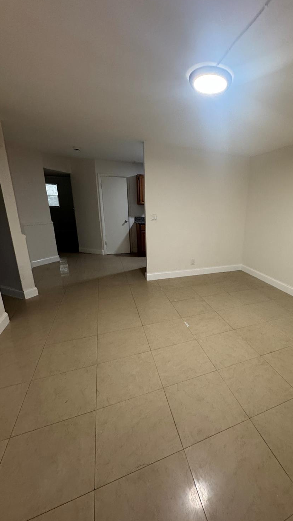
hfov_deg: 64.7
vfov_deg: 99.4
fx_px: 221
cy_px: 263
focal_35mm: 16
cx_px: 204
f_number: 2.2
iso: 250
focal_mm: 2.22
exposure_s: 1/60
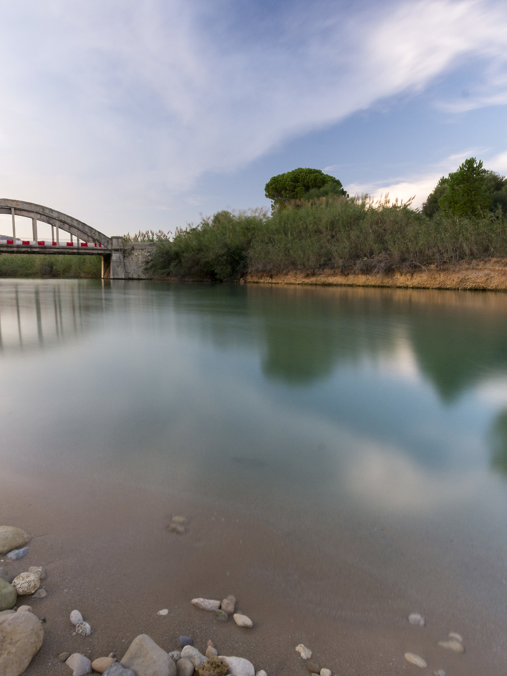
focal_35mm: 22
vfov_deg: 76.4
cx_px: 216
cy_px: 338
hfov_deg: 60.8
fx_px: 430
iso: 320
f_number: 11
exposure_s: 30
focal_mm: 10
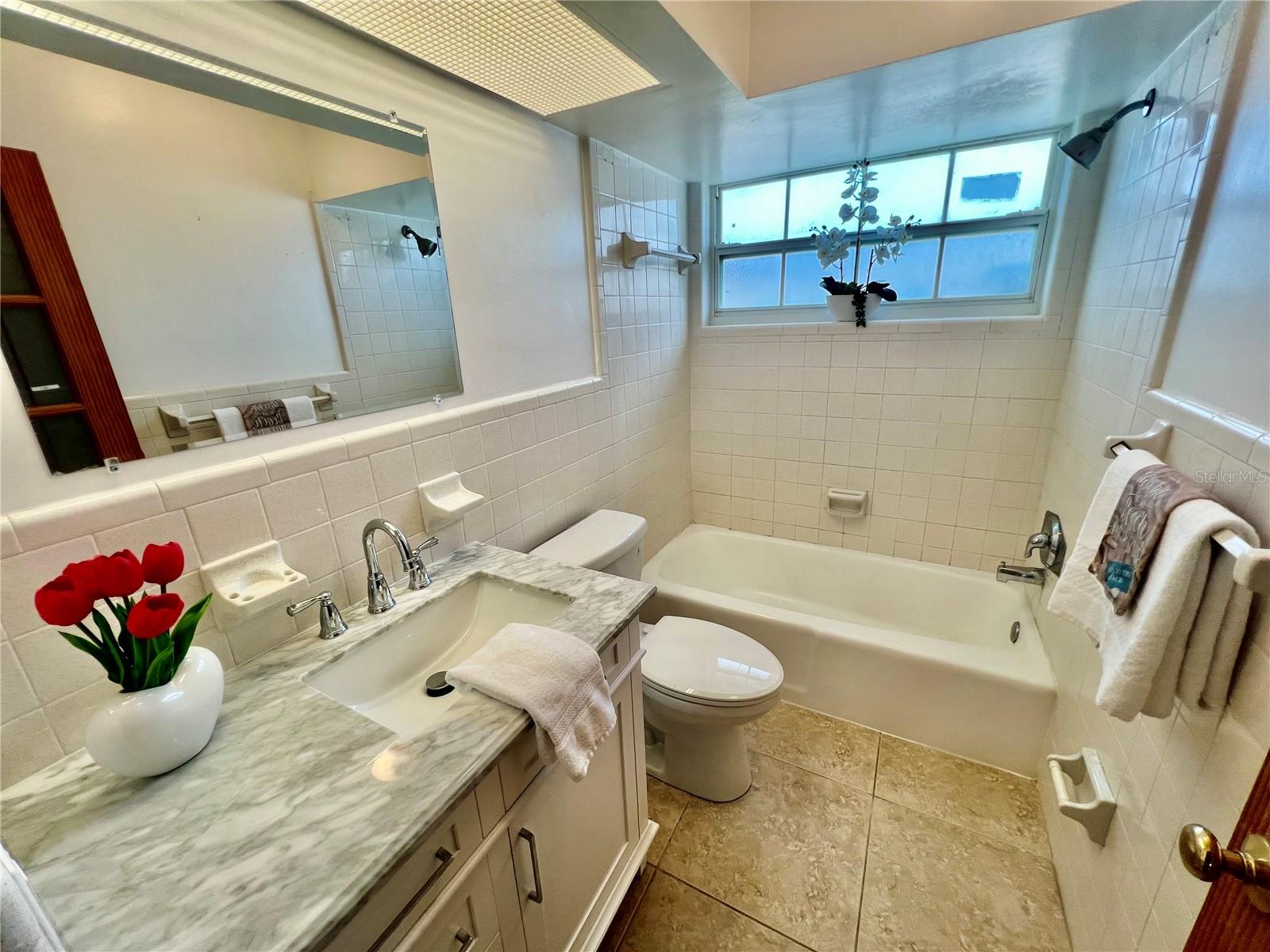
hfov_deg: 106.2
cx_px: 635
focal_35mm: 13
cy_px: 476
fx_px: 477
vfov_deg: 89.9
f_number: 1.8
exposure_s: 1/120
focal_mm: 1.57
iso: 40
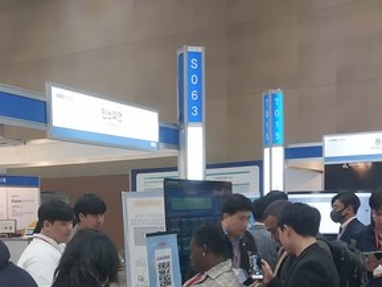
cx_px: 111
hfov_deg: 35.0
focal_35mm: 54
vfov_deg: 26.0
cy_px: 268
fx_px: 596
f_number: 1.8
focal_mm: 4
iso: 125
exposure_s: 1/50
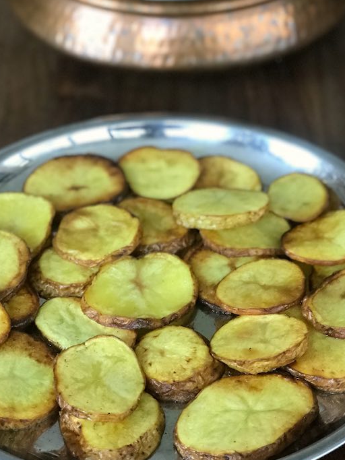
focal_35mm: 89
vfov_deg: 22.0
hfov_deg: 16.6
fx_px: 1183
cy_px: 177
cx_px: 156
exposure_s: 1/50
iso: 200
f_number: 2.8
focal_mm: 6.6
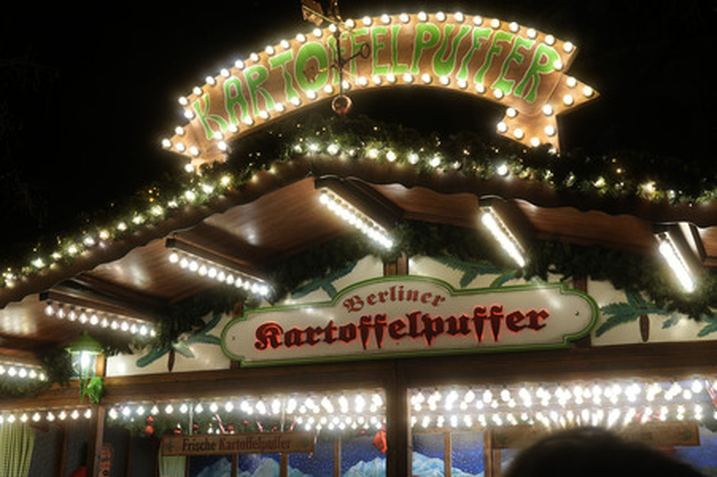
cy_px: 238
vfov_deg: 29.8
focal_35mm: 45
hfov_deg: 43.6
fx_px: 896
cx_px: 358
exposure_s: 1/60
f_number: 7.1
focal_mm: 30
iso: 640
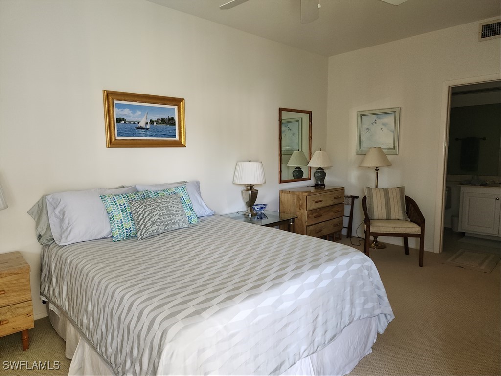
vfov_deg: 58.9
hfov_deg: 73.9
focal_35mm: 23
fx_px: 333
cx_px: 250
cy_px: 188
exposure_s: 1/40
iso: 100
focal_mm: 5.4
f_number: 1.8
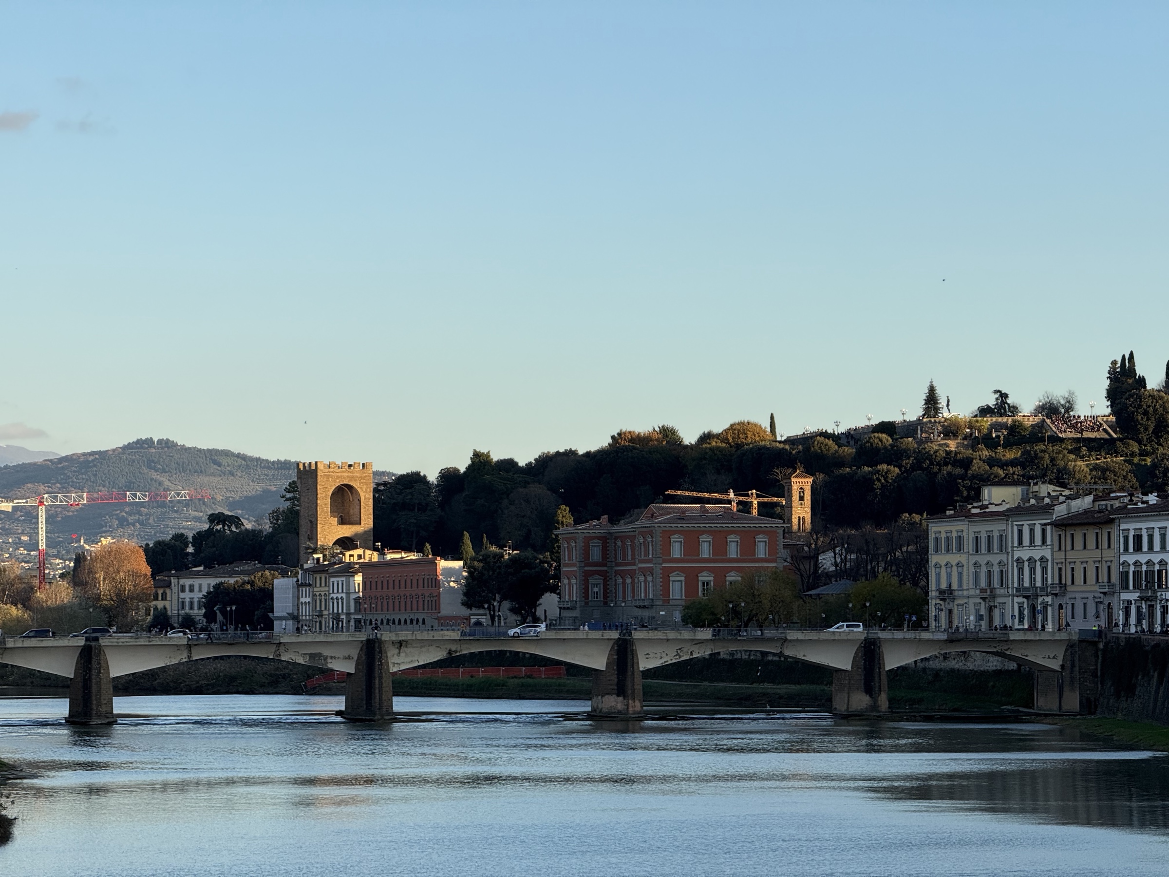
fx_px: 4052
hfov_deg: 16.4
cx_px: 584
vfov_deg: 12.3
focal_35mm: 120
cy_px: 438
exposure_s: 1/707
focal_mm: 15.66
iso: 50
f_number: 2.8
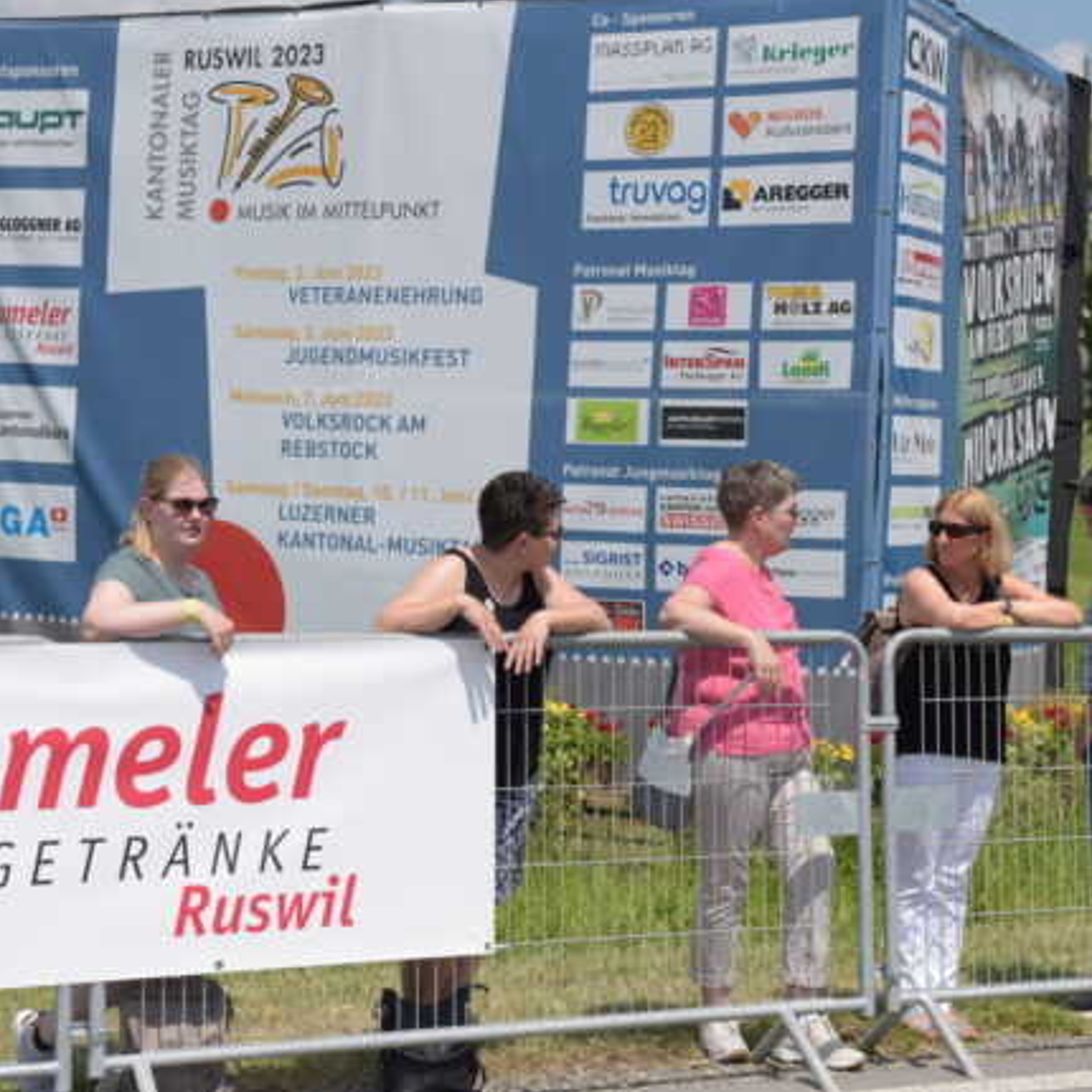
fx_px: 2570
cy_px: 543
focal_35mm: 72
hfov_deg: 24.0
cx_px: 538
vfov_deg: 24.0
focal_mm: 56
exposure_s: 1/5000
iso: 800
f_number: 5.6
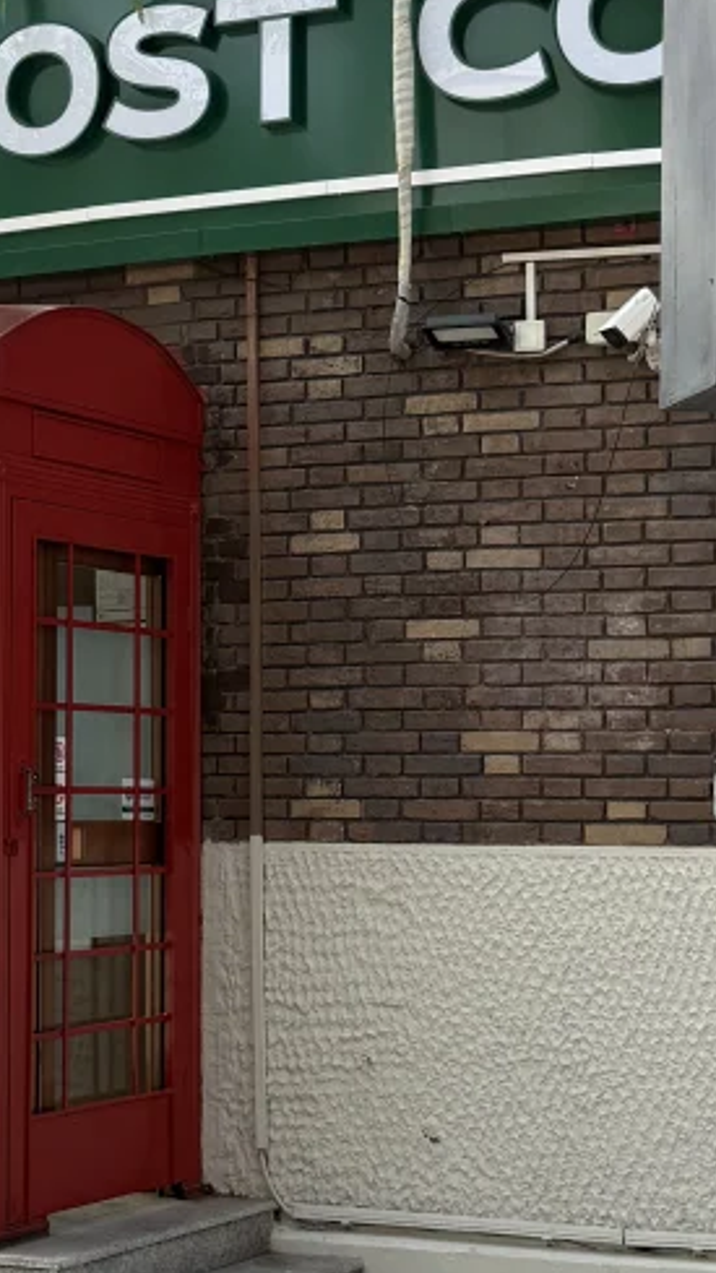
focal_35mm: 77
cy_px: 700
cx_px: 187
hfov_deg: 15.6
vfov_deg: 27.5
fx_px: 2599
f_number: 1.78
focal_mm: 6.76
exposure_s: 1/1464
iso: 100
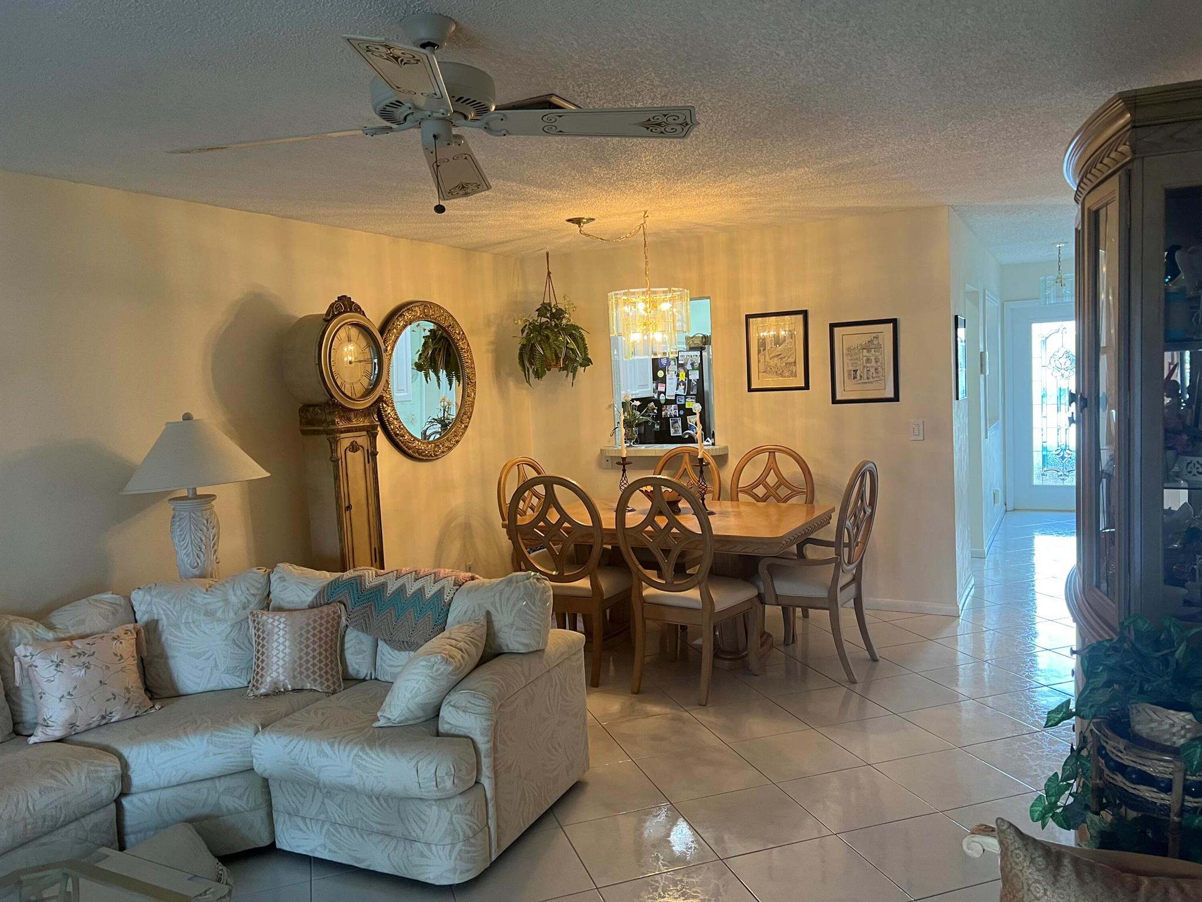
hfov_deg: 67.3
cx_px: 601
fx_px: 903
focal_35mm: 26
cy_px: 451
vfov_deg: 53.1
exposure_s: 1/60
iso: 125
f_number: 1.5
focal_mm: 5.7
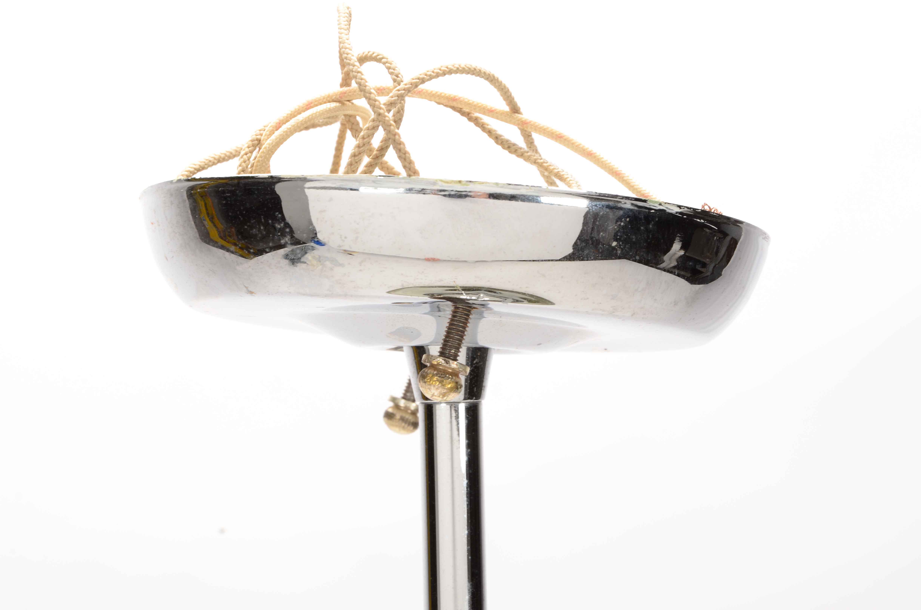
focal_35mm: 128
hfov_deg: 16.1
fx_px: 3255
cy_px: 305
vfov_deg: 10.7
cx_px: 460
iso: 200
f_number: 16
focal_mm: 85
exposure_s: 1/160
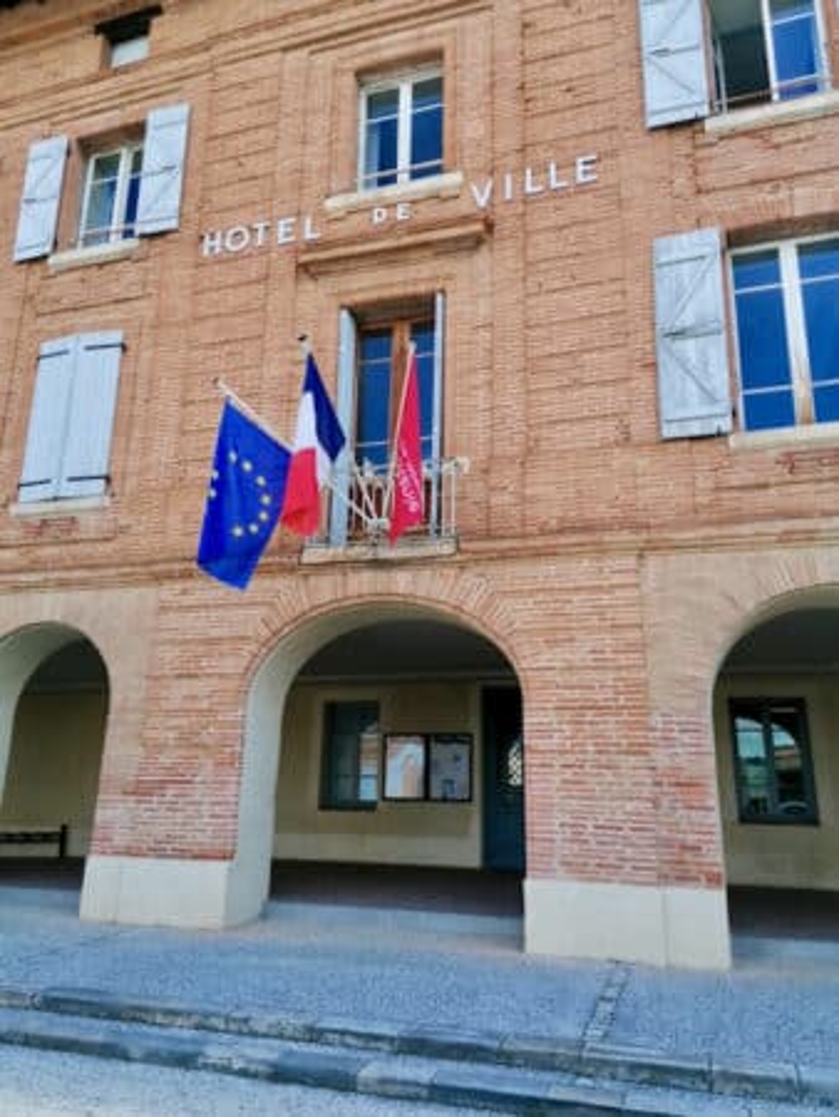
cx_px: 420
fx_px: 872
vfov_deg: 65.3
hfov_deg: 51.4
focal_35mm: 27
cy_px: 558
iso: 50
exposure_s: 1/321
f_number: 1.8
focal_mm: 4.75
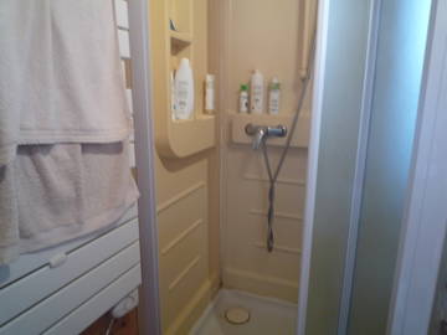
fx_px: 323
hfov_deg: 69.4
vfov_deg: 54.9
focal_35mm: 25
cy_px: 168
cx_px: 224
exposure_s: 1/8
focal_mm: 4.4
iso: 200
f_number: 2.8
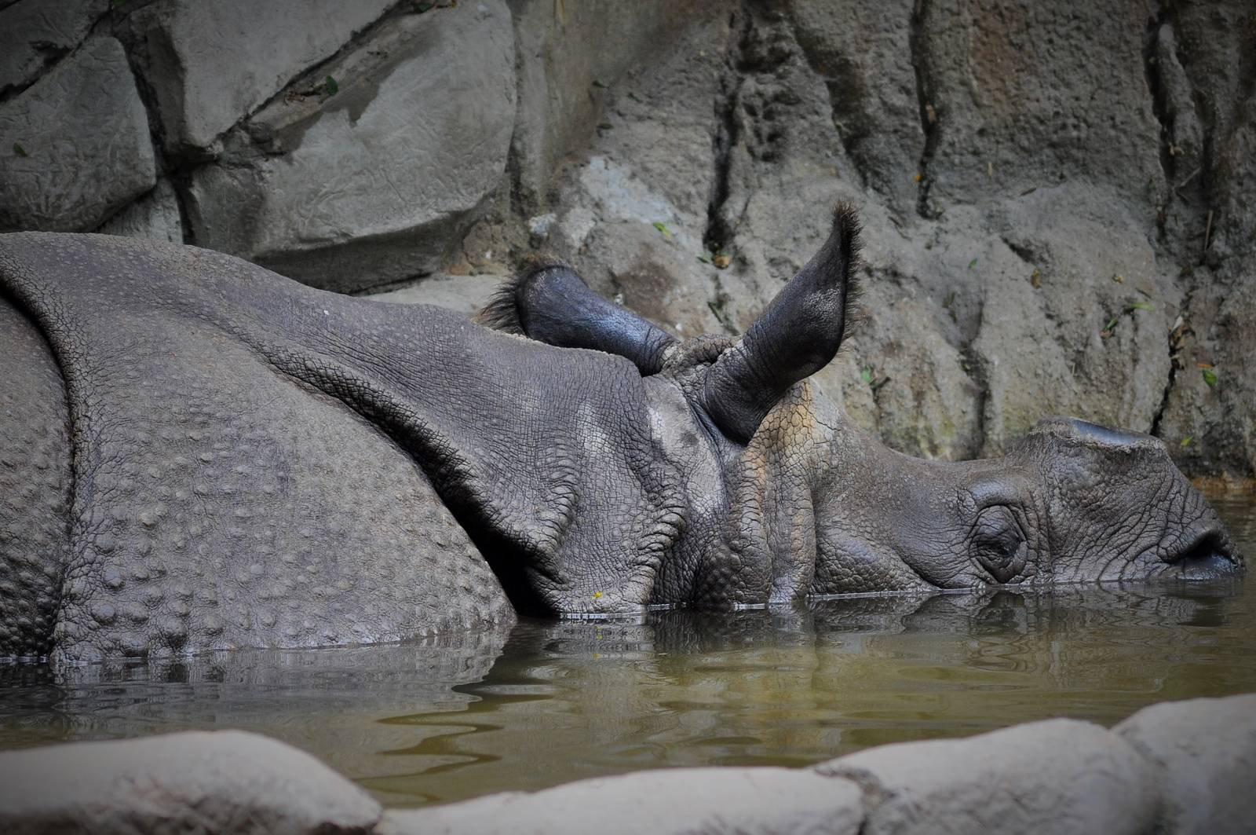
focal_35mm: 165
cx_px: 628
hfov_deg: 12.5
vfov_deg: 8.3
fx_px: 5750
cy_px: 418
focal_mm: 110
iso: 400
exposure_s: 1/320
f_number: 4.5
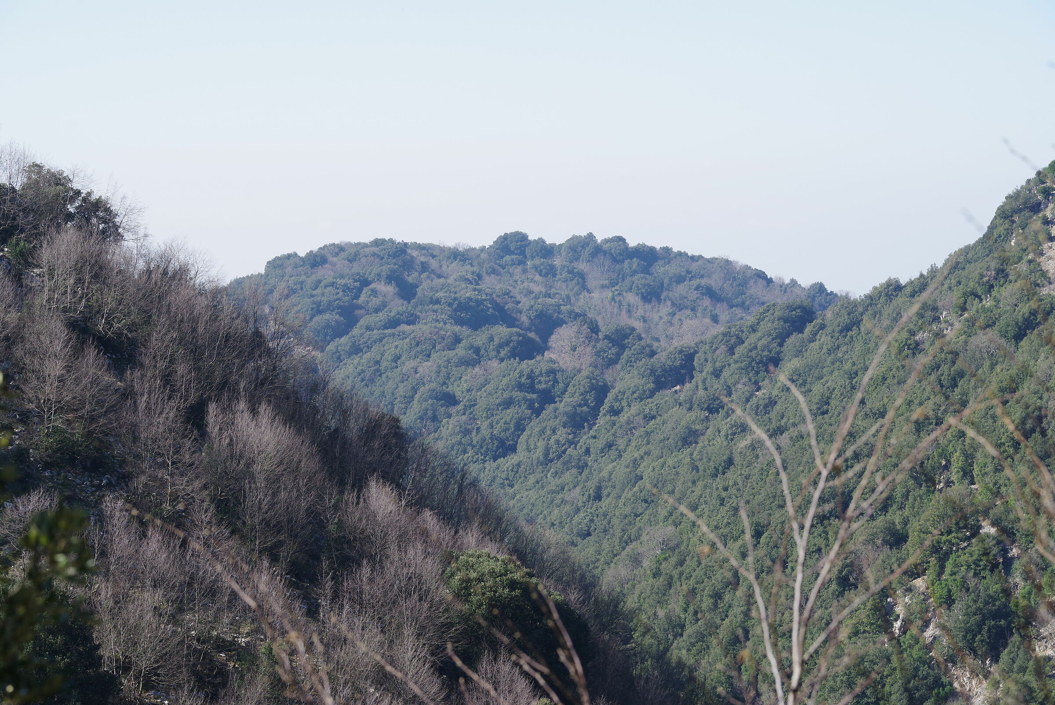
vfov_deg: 11.9
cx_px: 528
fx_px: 3371
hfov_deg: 17.8
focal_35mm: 115
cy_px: 352
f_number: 10
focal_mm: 115
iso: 400
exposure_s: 1/320
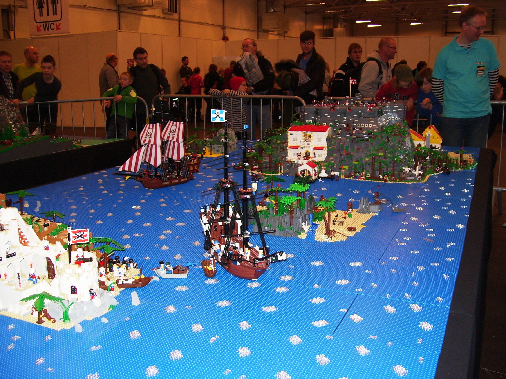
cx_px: 253
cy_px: 190
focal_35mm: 36
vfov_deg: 39.7
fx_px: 526
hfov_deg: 51.4
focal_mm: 6
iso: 80
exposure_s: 1/60
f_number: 2.7
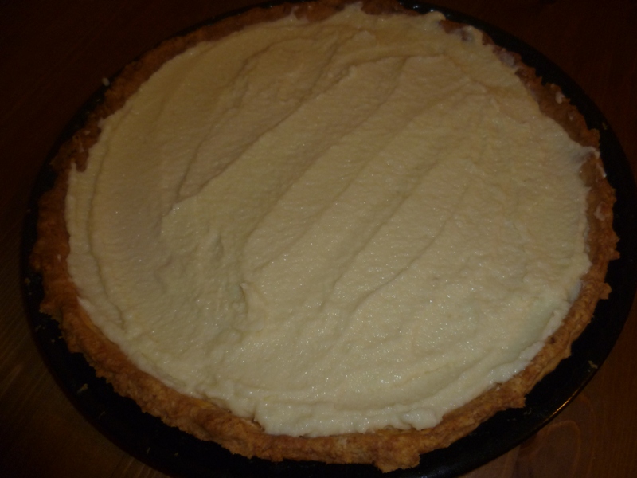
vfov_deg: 49.7
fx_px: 515
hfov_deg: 63.4
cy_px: 239
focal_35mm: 28
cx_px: 318
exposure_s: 1/30
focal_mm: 5
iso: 160
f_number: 2.8
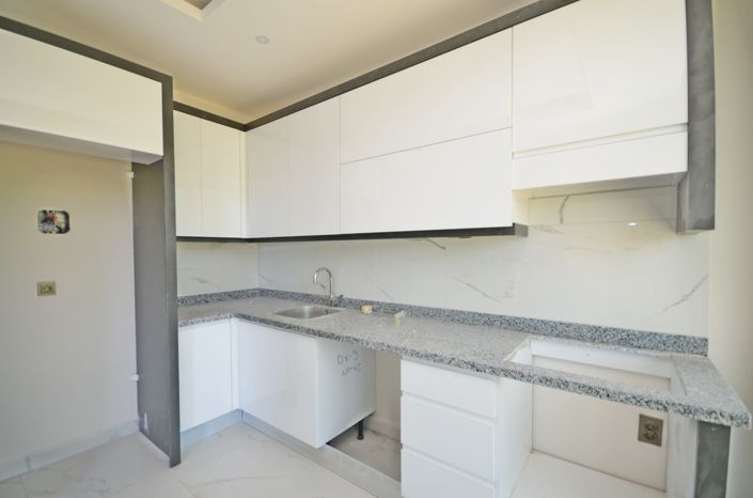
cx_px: 376
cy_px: 249
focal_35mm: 15
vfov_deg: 77.0
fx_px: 313
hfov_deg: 100.5
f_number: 4
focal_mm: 10
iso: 280
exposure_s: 1/60
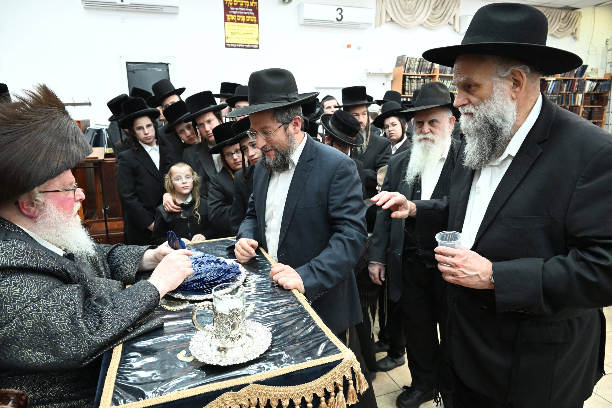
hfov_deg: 73.7
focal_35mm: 24
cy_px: 204
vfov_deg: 53.1
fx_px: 408
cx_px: 306
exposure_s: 1/250
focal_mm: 24
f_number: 5.6
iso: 4000
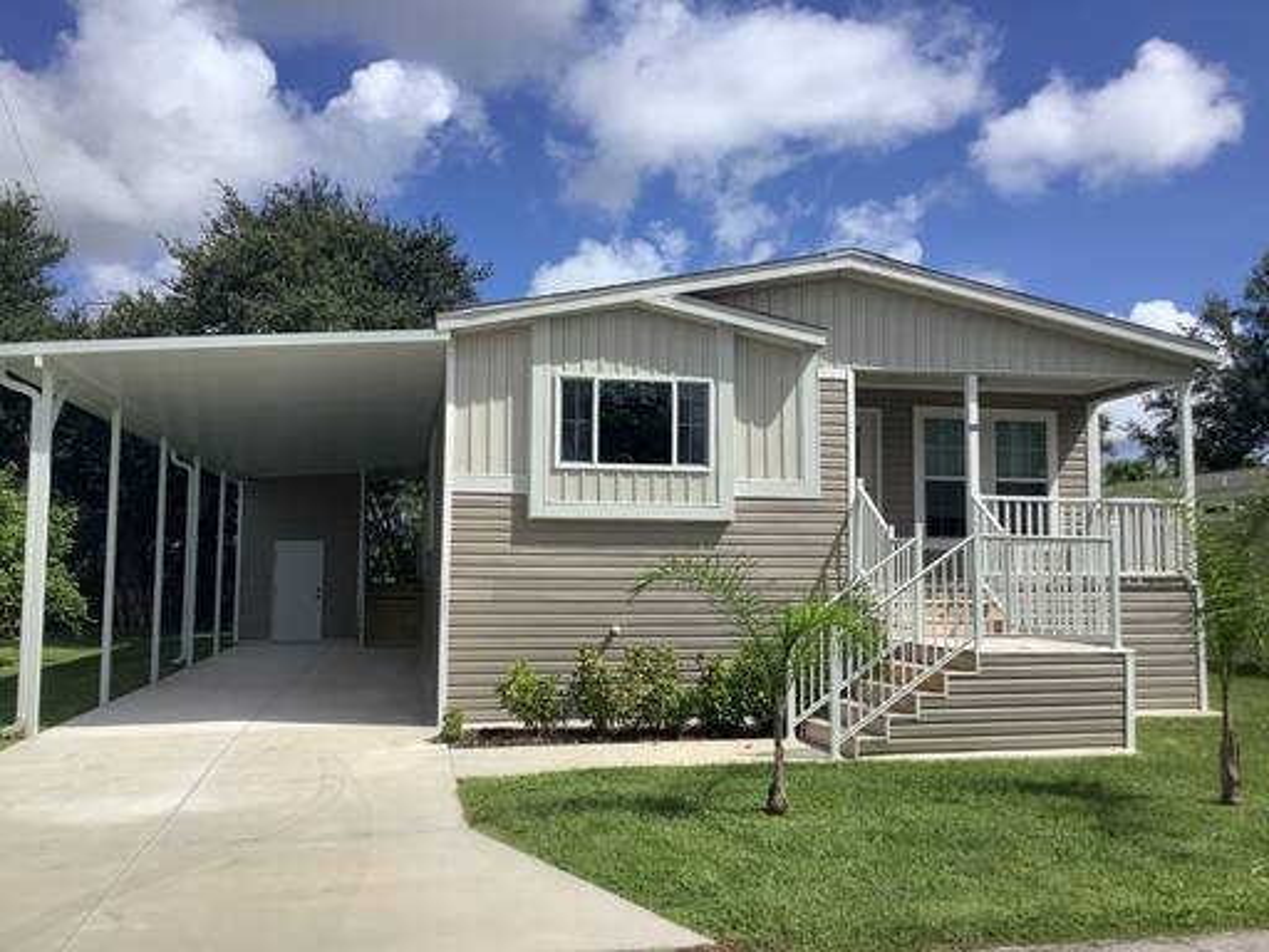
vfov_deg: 45.4
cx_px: 634
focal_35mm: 31
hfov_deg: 58.4
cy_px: 476
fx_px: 1136
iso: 25
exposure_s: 1/1894
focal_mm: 3.3
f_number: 2.4
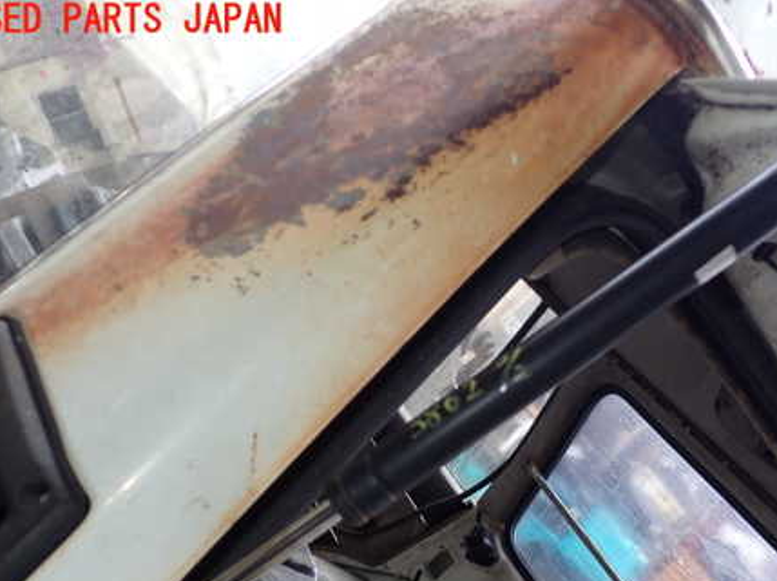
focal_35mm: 42
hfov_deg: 44.4
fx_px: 942
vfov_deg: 33.9
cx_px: 496
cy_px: 405
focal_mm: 5.4
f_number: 2.3
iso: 200
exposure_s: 1/30
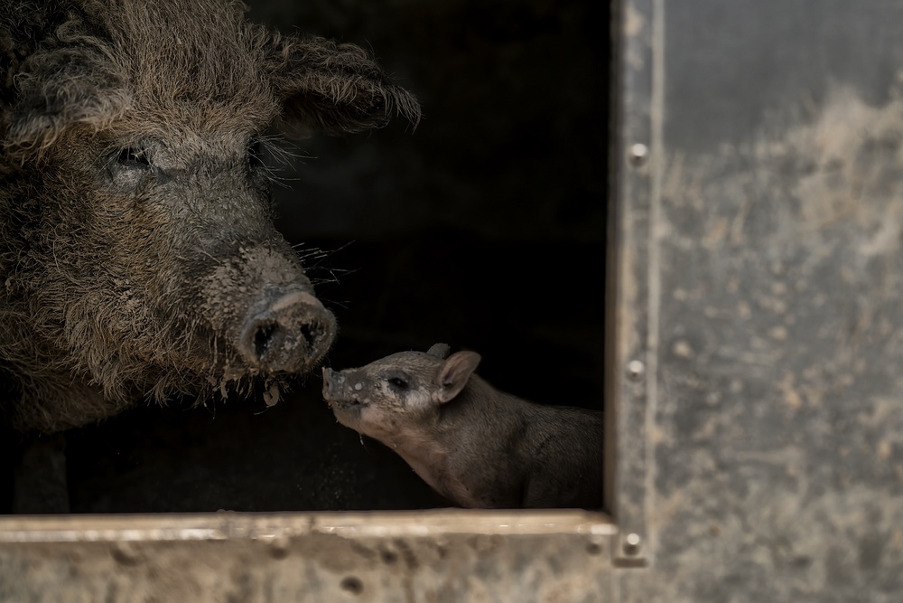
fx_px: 2132
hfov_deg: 23.9
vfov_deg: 16.1
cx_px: 452
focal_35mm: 85
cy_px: 302
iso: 50
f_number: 2.2
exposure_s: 1/800
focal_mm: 85
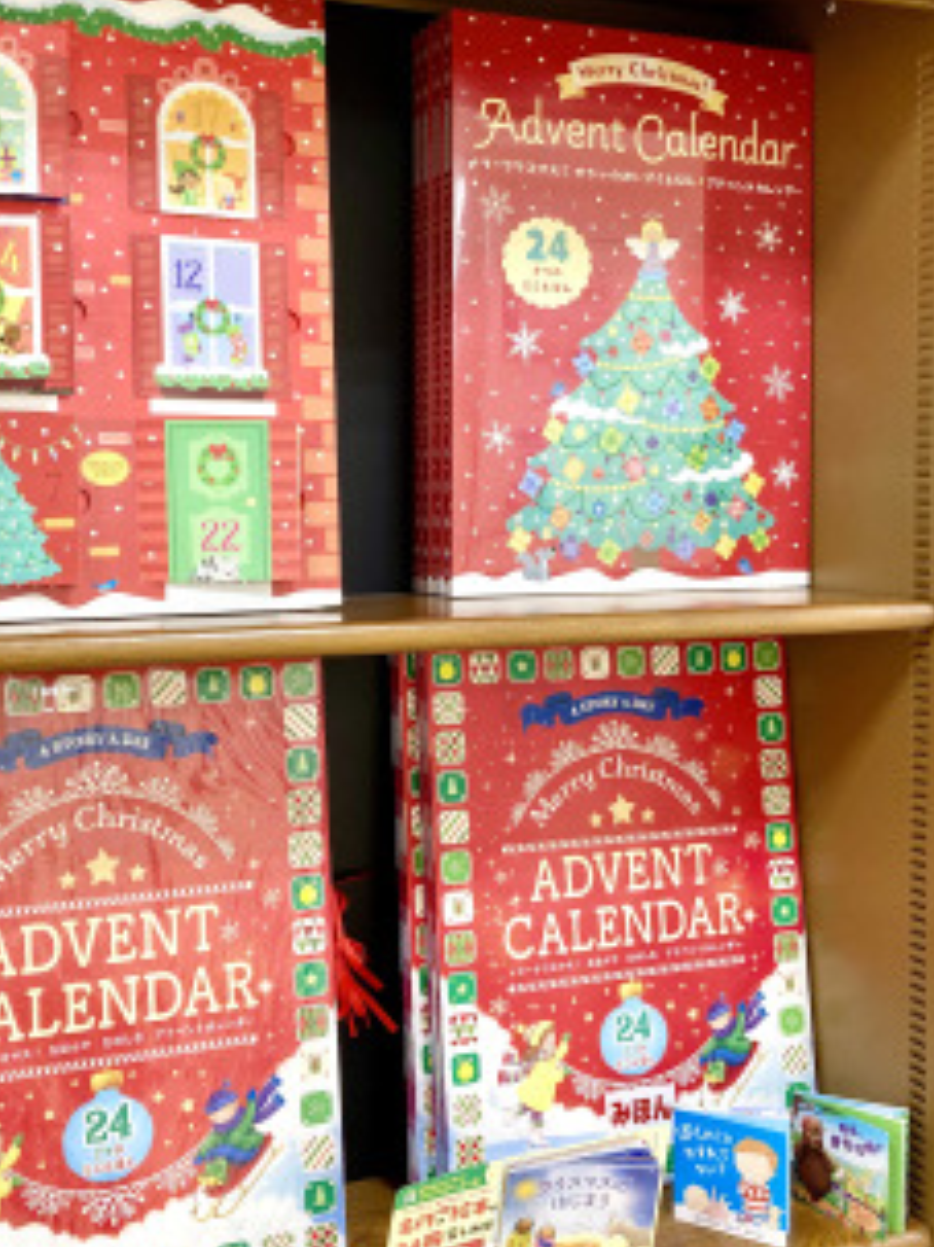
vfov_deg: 50.1
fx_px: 1332
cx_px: 354
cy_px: 556
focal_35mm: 37
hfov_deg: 38.4
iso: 80
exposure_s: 1/60
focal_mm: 3.99
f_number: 1.8
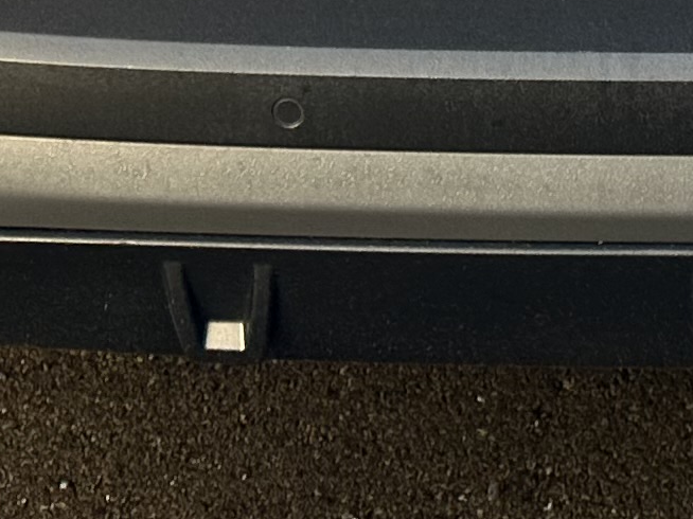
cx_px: 712
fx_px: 2962
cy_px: -685
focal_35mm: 148
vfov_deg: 9.1
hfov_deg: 13.1
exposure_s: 1/147
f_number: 1.78
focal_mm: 6.86
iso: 64
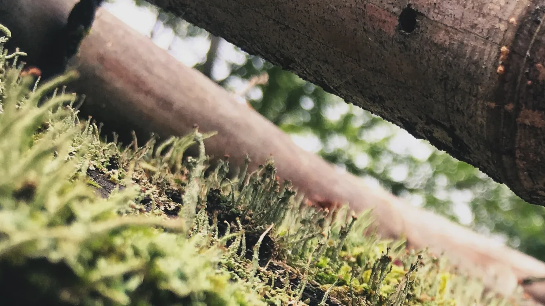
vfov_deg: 18.8
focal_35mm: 62
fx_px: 896
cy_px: 319
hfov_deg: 32.1
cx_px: 494
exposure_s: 1/185
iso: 25
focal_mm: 4.15
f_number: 2.2
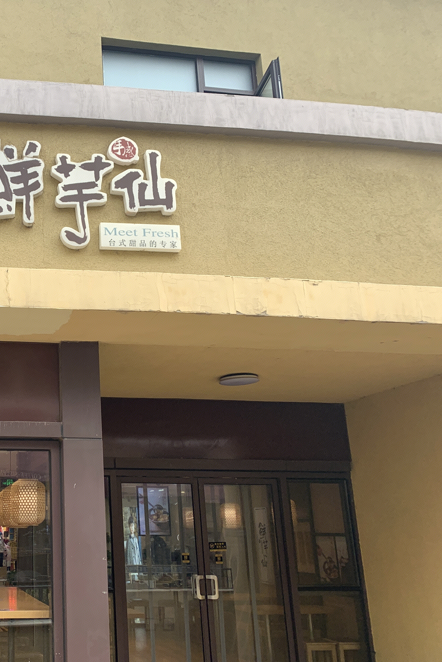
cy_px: 339
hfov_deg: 33.1
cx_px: 3
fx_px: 681
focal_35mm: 37
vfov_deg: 51.9
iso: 25
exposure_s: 1/284
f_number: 1.8
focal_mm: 4.25
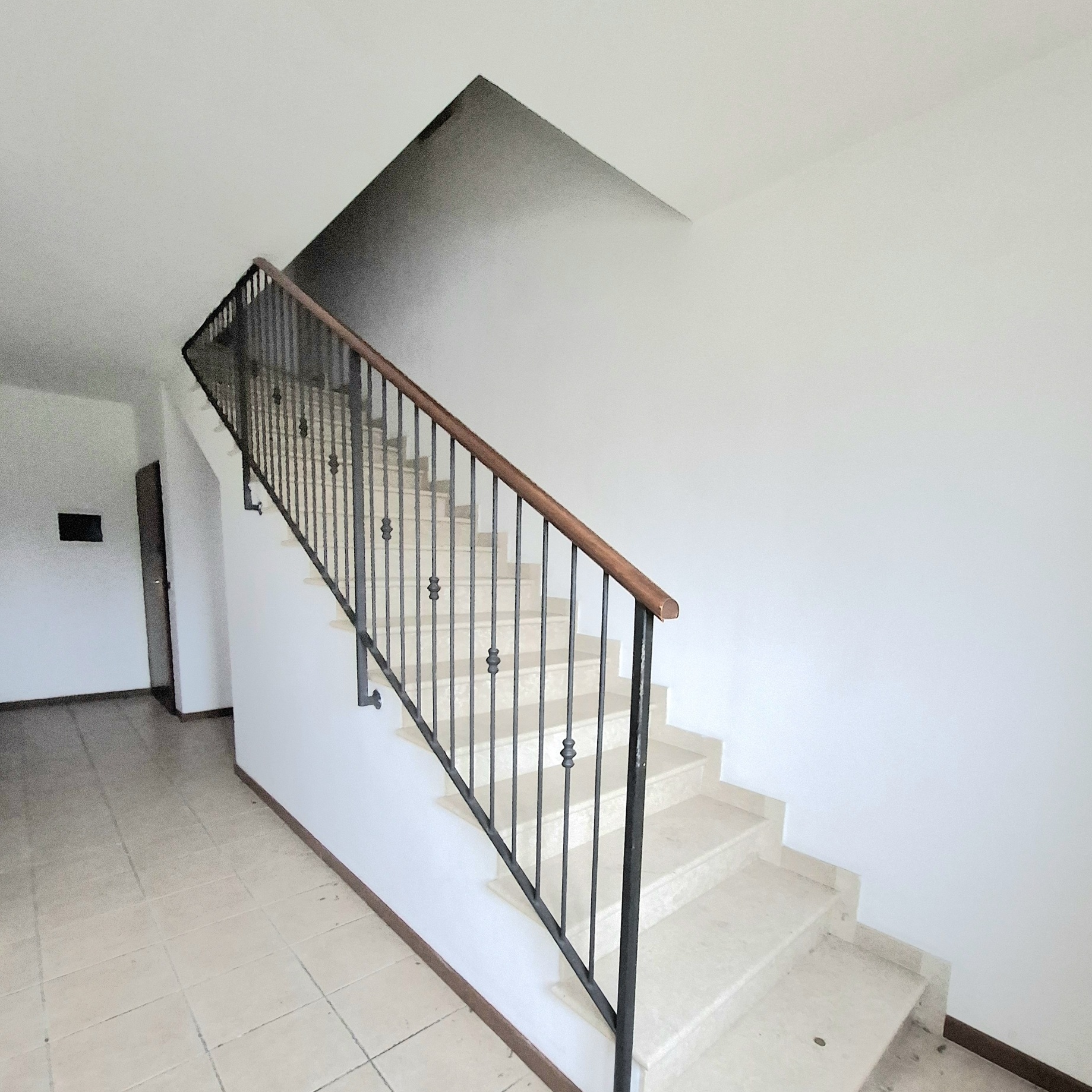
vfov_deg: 86.6
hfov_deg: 87.4
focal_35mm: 16
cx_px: 560
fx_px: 571
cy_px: 642
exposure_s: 1/25
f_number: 2.2
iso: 400
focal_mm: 1.74
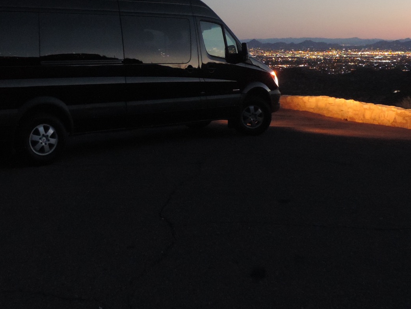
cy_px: 55
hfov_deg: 41.0
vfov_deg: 30.6
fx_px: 546
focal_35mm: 46
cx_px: 158
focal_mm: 4.3
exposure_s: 1/5
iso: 800
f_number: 3
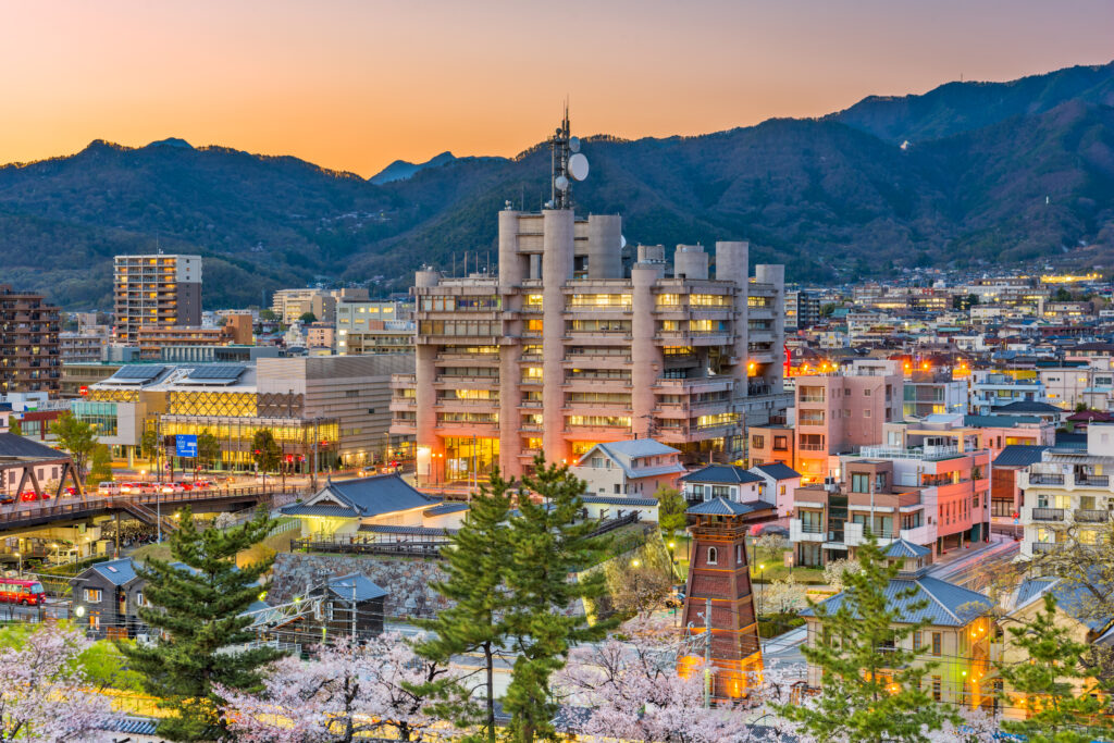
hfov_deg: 32.4
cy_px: 372
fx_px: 1919
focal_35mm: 62
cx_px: 557
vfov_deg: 21.9
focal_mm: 62
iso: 64
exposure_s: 13
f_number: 11
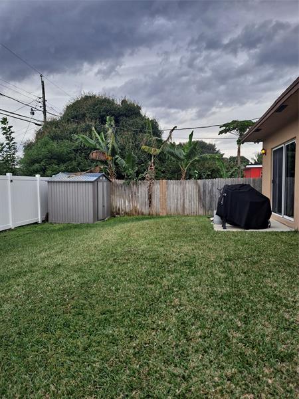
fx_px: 288
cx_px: 150
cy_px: 200
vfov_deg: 69.4
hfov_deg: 54.9
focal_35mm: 25
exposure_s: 1/620
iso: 32
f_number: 2
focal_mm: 4.6
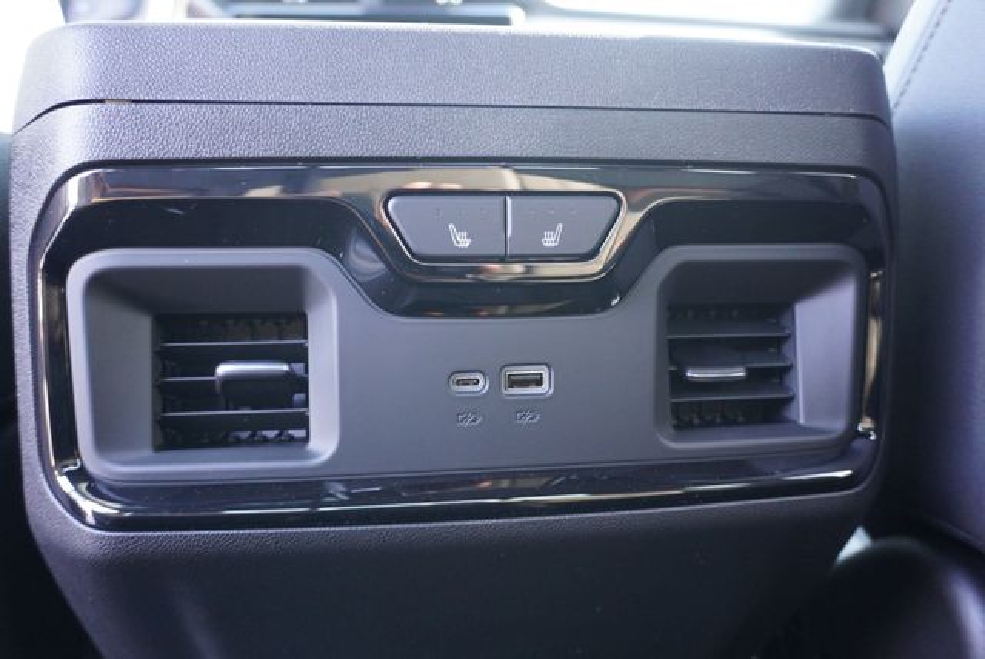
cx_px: 492
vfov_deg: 43.7
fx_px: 822
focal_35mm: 30
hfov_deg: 61.9
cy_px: 330
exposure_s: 1/60
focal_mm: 20
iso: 2000
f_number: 4
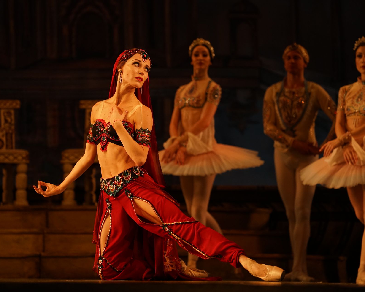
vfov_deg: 6.8
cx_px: 155
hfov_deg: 8.5
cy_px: 146
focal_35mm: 226
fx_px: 2441
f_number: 4
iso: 1250
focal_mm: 200
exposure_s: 1/800
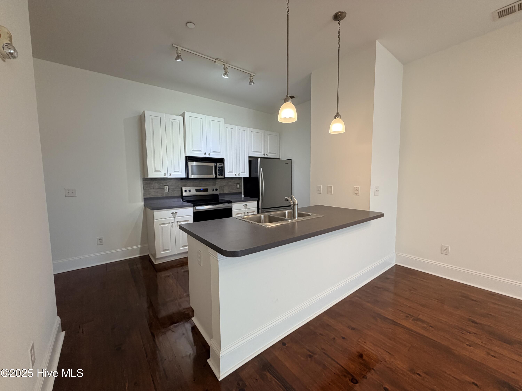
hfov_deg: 102.1
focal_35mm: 14
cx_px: 261
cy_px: 196
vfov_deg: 85.7
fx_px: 211
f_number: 2.2
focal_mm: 2.22
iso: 200
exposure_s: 1/120
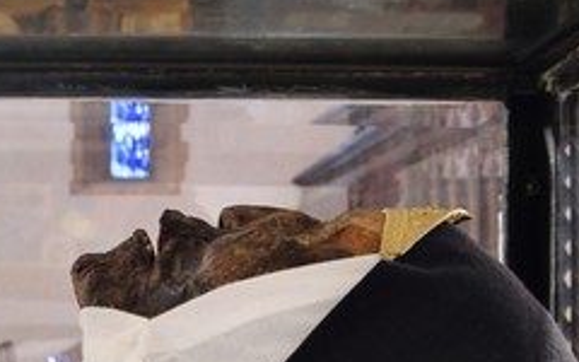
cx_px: 164
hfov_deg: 39.5
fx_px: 789
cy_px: 287
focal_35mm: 50
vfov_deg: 25.4
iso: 1600
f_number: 10
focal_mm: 28
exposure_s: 1/5
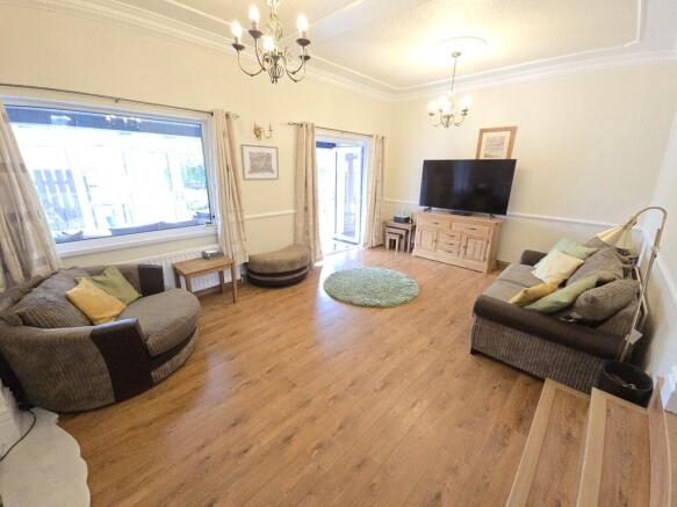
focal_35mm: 13
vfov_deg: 89.9
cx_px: 338
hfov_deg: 106.2
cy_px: 254
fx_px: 254
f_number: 2.2
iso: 400
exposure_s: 1/50
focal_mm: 2.2
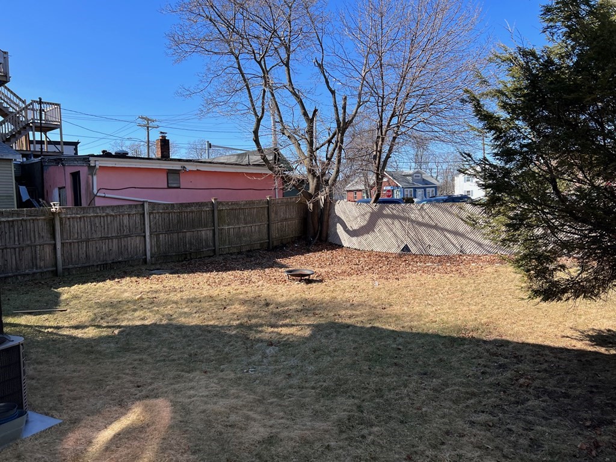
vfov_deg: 53.1
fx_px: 463
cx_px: 308
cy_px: 231
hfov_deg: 67.3
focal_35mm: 26
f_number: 1.5
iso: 50
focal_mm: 5.7
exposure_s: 1/2353
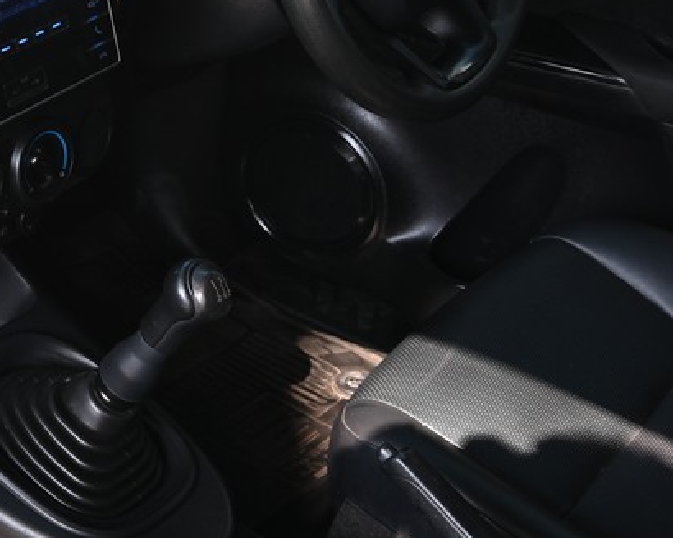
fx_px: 1454
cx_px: -169
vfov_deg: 20.8
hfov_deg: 23.4
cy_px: 136
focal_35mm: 73
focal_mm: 29
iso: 200
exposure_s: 1/30
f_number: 8
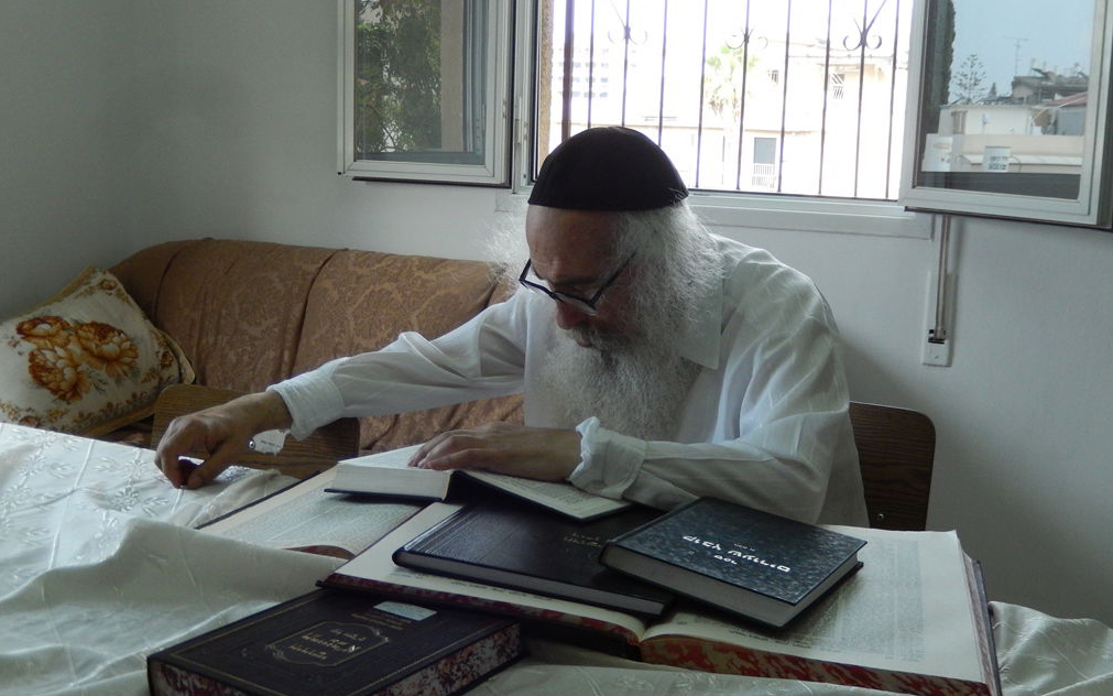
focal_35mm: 44
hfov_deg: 45.3
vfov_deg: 29.2
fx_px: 1335
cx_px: 556
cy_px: 338
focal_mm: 7.3
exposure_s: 1/200
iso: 400
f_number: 4.2
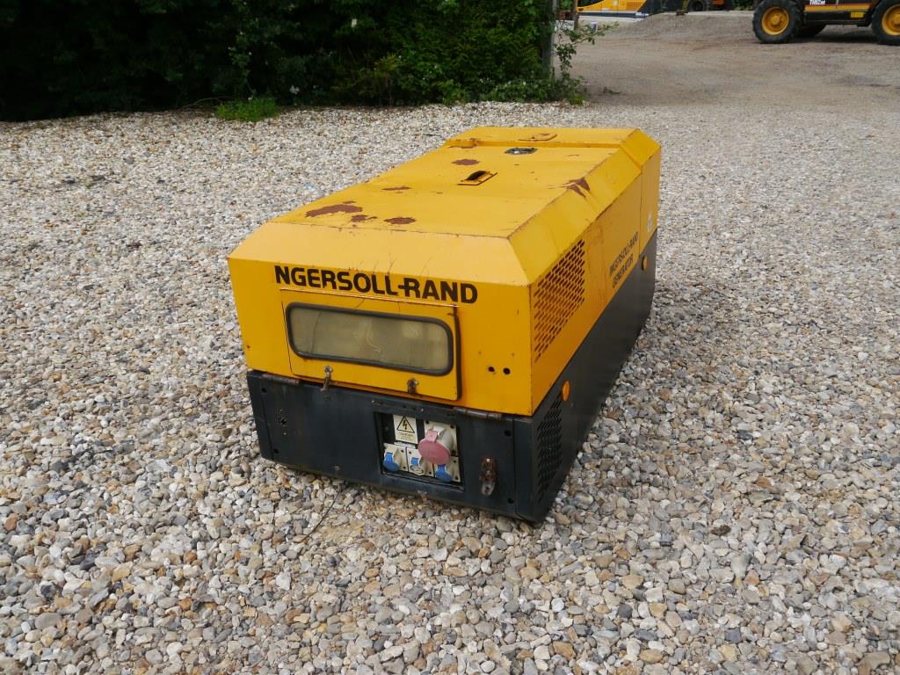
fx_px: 728
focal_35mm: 28
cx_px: 450
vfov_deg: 49.7
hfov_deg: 63.4
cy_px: 338
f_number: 6.3
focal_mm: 14
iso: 160
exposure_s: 1/320
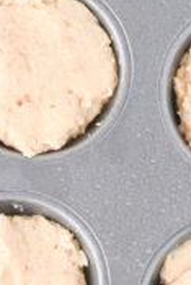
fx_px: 2319
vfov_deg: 6.9
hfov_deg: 4.7
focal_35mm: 292
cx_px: -115
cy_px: 427
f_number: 3.2
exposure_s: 1/160
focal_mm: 50
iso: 320
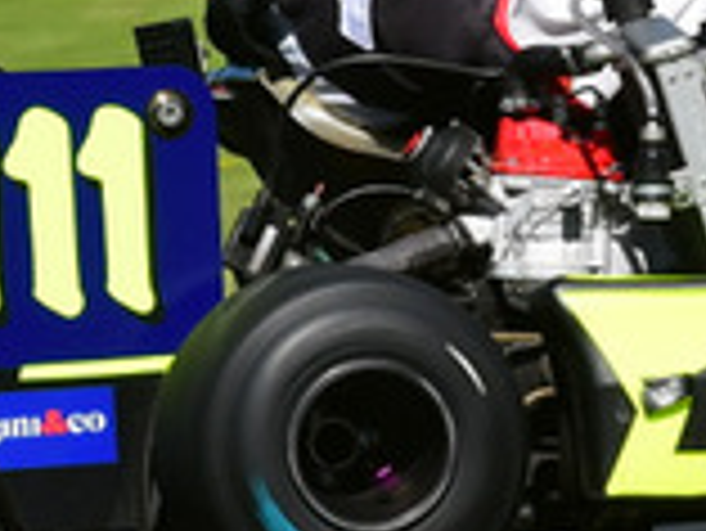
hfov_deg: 0.8
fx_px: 50905
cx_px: 854
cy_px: -230
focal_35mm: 2494
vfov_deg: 0.6
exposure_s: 1/640
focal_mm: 340
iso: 400
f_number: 11
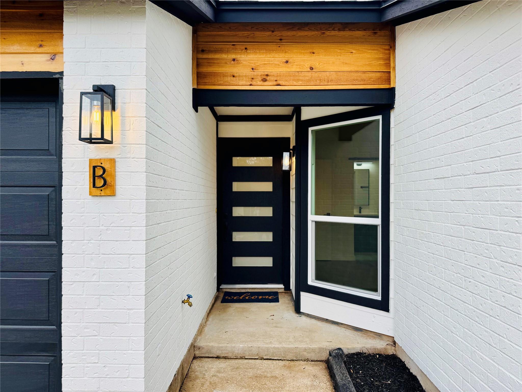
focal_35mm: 24
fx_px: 362
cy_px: 196
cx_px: 261
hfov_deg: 71.6
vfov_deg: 56.8
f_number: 1.78
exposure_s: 1/765
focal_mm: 6.76
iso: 80
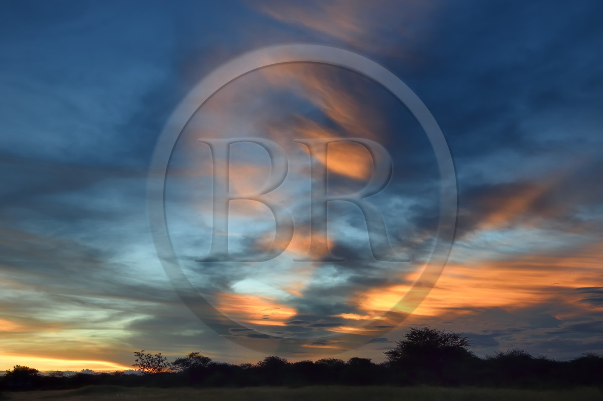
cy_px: 200
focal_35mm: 44
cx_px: 302
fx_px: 736
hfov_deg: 44.5
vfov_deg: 30.5
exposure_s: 1/80
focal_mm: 44
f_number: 7.1
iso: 400
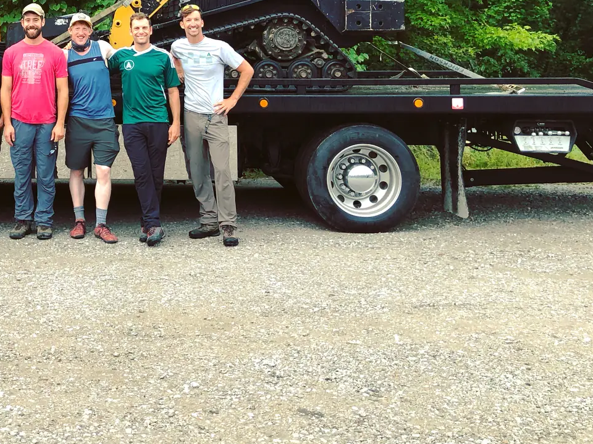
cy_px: 18
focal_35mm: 56
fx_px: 959
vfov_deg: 25.1
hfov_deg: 32.3
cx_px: 38
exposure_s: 1/70
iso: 40
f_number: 1.8
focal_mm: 3.99
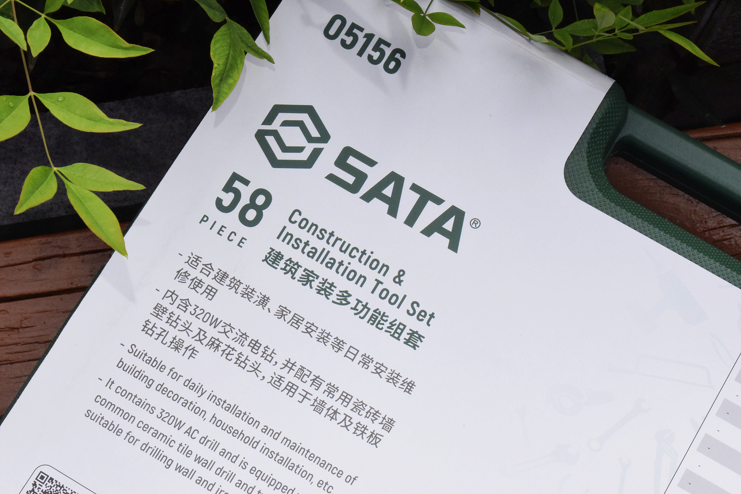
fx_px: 1698
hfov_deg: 24.6
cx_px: 370
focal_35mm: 82
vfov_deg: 16.6
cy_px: 247
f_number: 36
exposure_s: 1/200
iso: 3200
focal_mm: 55
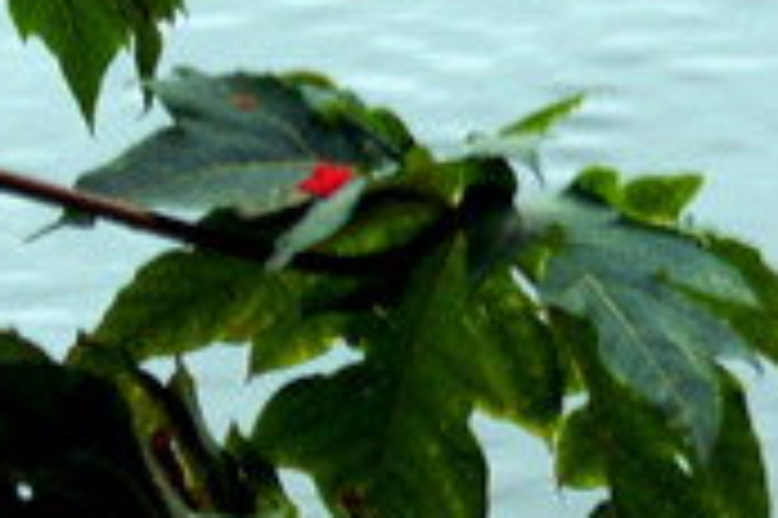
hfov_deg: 4.7
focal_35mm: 434
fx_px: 9370
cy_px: -158
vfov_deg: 3.2
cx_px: 1682
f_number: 5.6
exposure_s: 1/160
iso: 160
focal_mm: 50
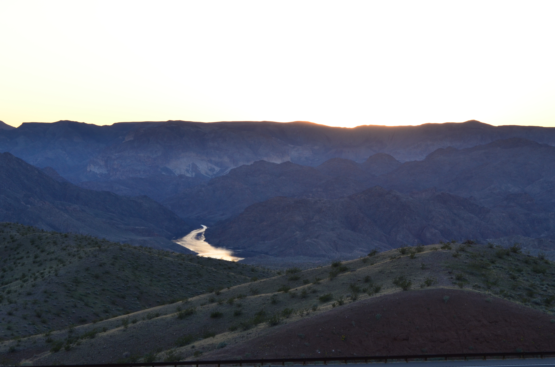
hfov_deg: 24.7
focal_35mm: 82
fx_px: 1269
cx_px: 278
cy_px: 184
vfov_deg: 16.5
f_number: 10
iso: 280
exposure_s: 1/60
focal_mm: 55
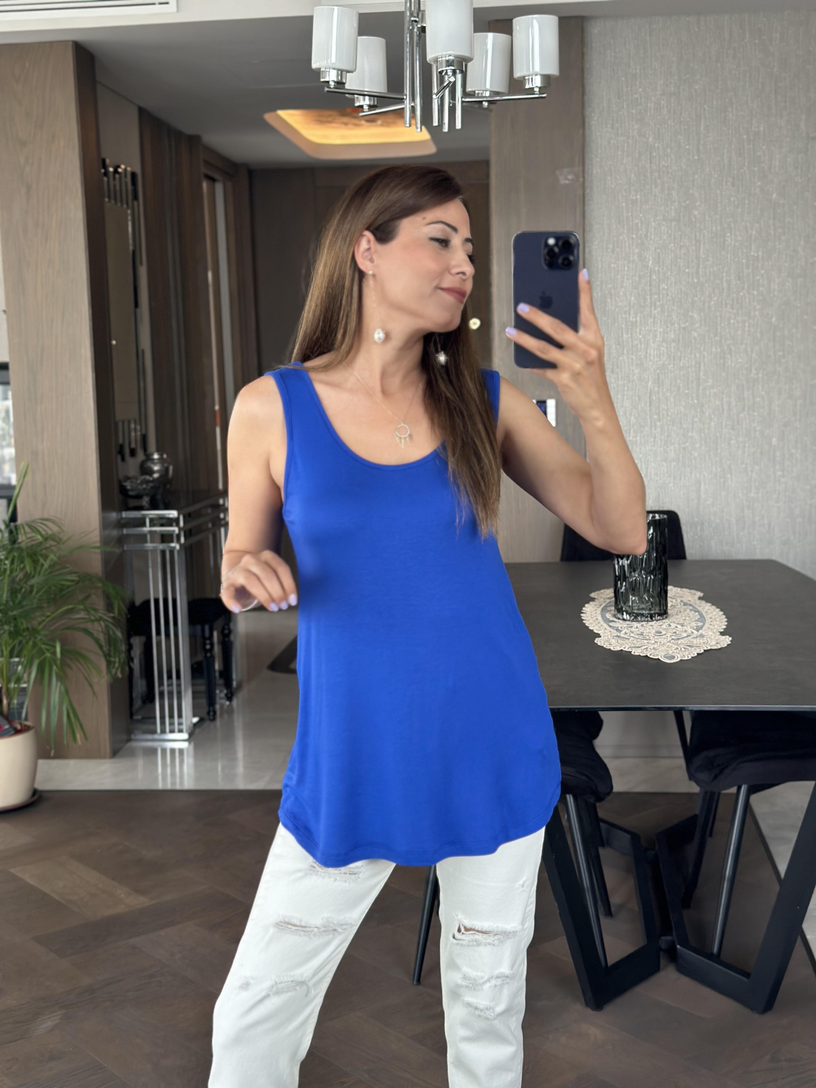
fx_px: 1509
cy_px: 544
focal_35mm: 48
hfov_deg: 30.3
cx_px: 408
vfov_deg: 39.7
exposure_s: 1/60
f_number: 1.78
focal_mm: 6.86
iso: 160
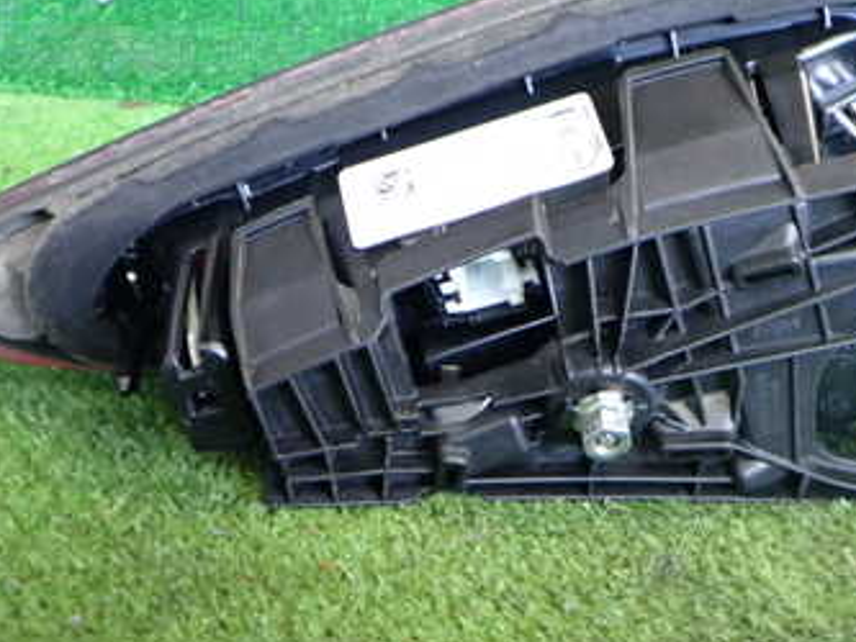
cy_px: 229
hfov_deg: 35.4
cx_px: 514
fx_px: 1336
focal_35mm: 54
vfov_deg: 26.9
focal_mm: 5.4
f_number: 2.3
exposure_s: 1/30
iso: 320
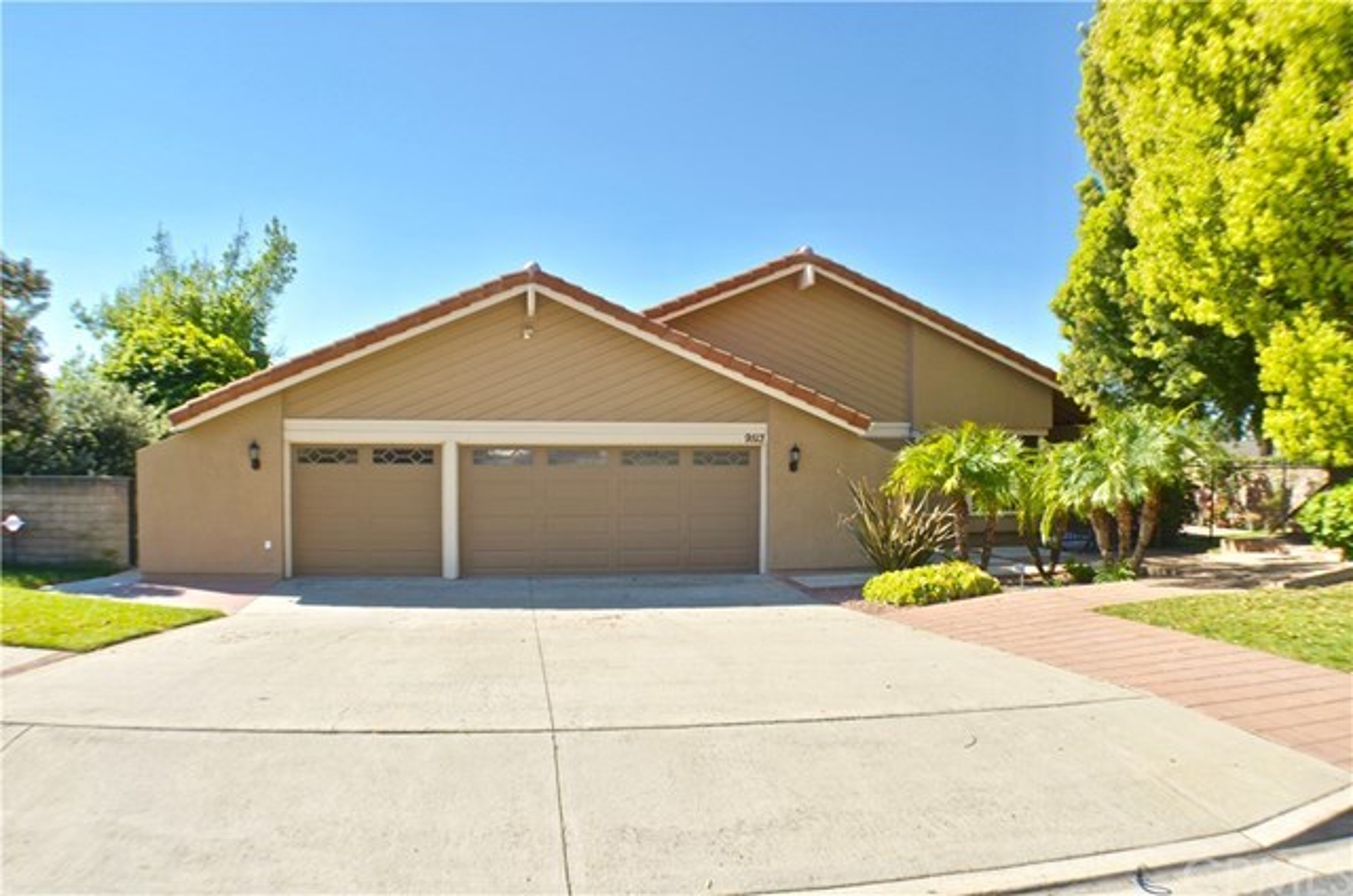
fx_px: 1238
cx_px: 676
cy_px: 448
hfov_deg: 57.3
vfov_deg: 39.8
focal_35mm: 33
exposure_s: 1/200
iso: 100
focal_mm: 22
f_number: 9
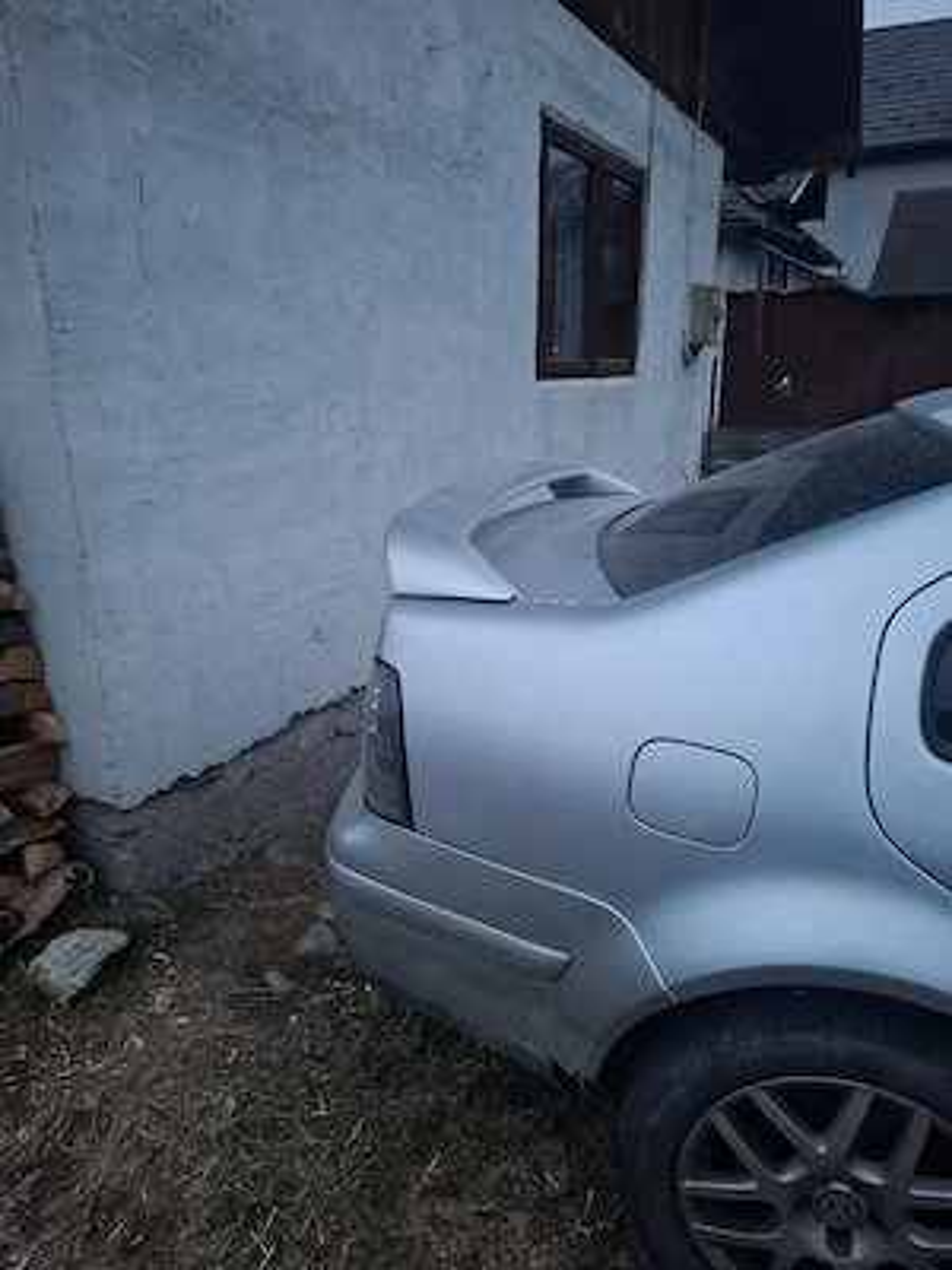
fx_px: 843
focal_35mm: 23
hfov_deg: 58.9
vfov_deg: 73.9
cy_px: 635
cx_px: 476
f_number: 1.8
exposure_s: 1/33
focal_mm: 5.54
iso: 400
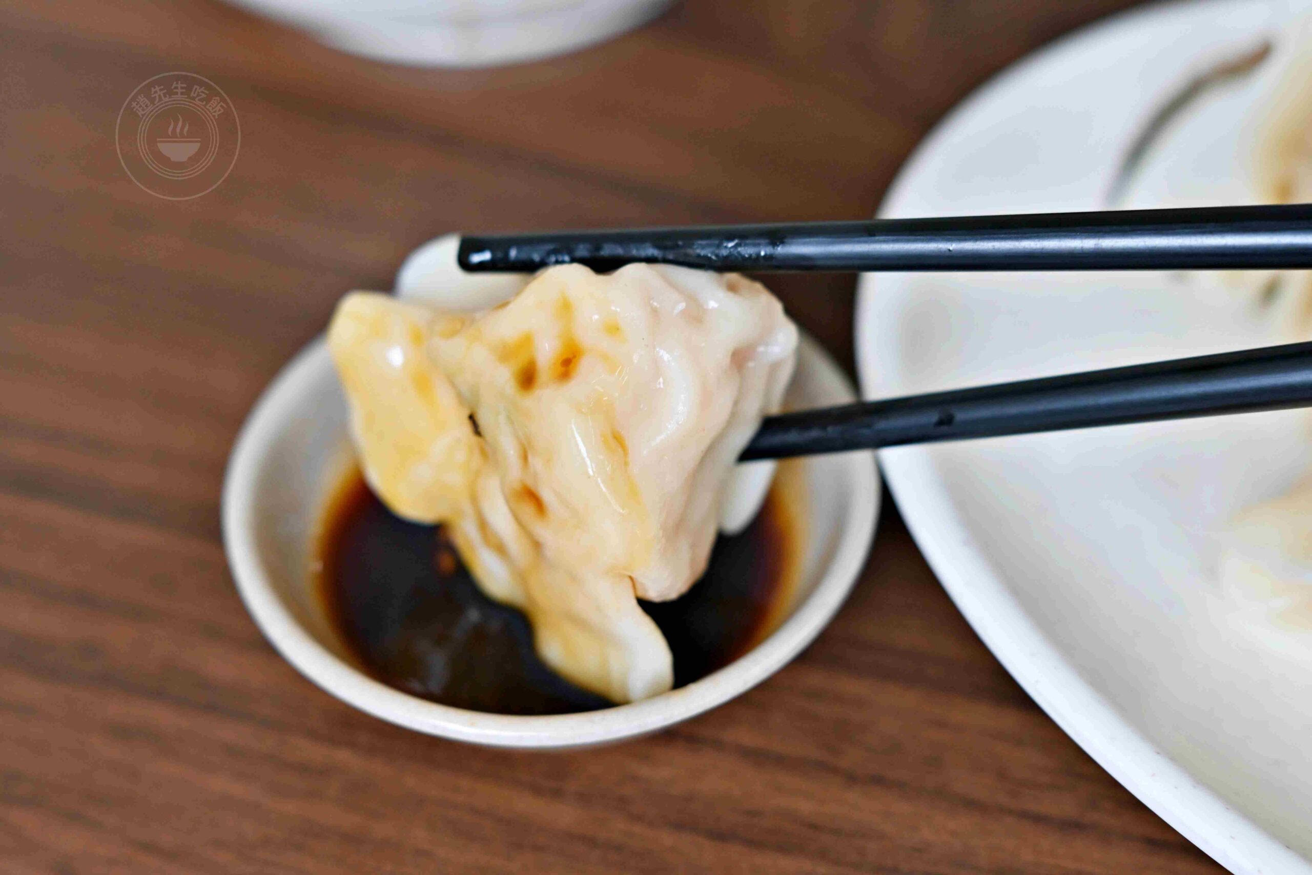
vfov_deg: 18.2
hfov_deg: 27.0
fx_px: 2733
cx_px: 656
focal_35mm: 75
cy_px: 438
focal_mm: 50
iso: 280
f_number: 3.2
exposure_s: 1/200
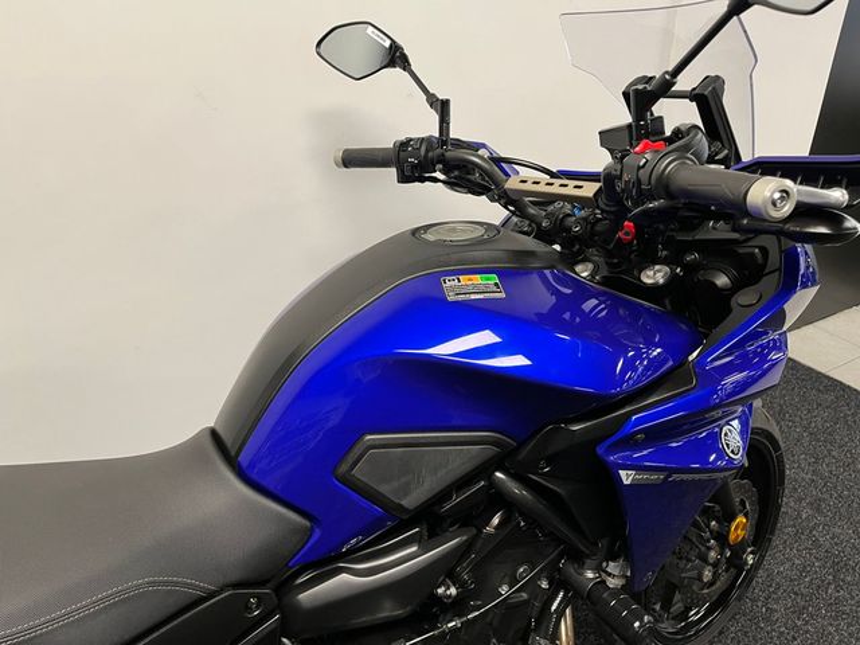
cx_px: 430
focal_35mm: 26
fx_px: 646
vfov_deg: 53.1
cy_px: 322
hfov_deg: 67.3
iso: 125
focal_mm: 5.1
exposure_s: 1/50
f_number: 1.6
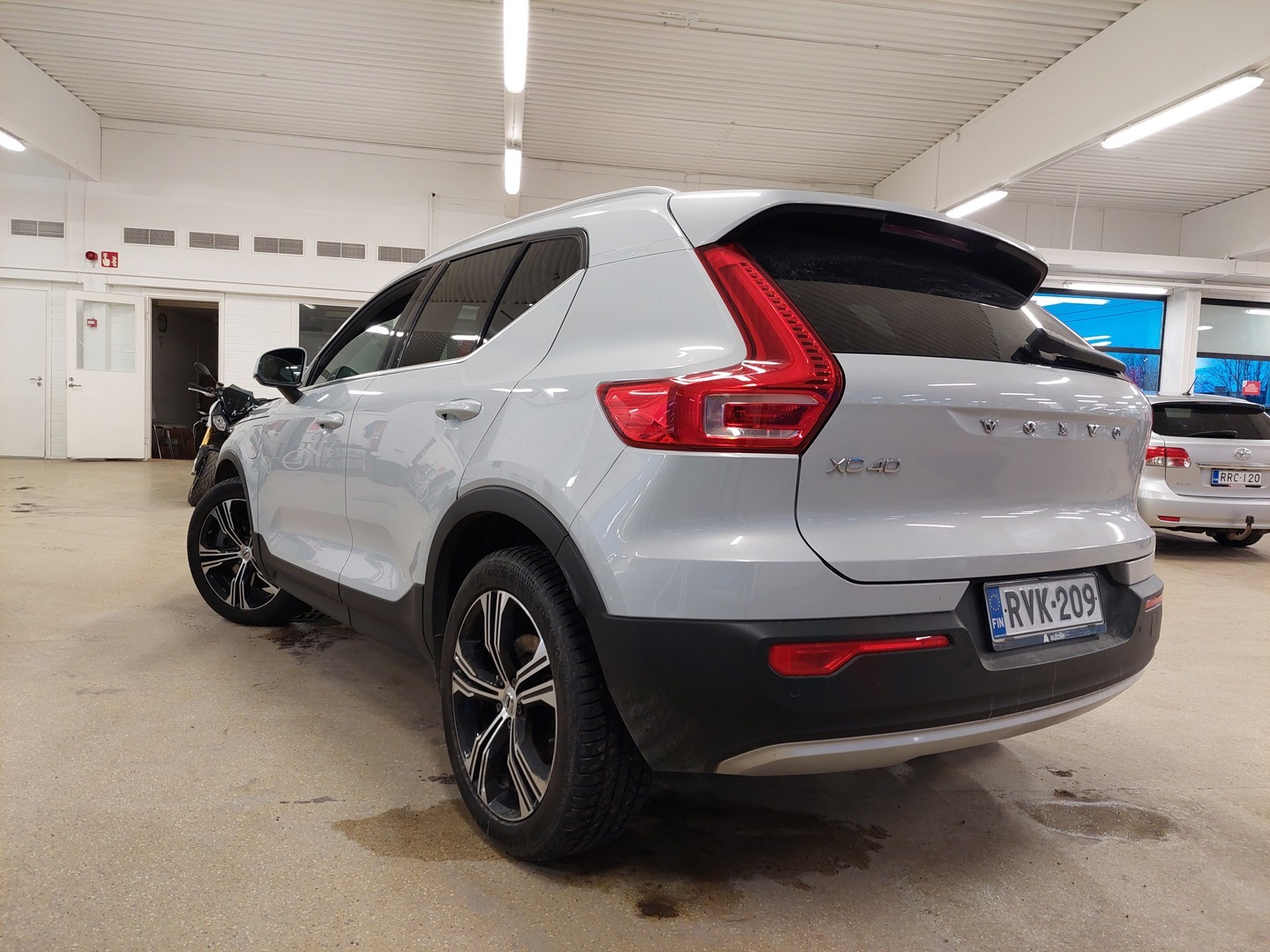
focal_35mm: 25
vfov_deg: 54.9
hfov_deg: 69.4
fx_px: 917
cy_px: 476
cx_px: 635
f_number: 1.8
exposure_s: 1/50
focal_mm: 5.23
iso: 250
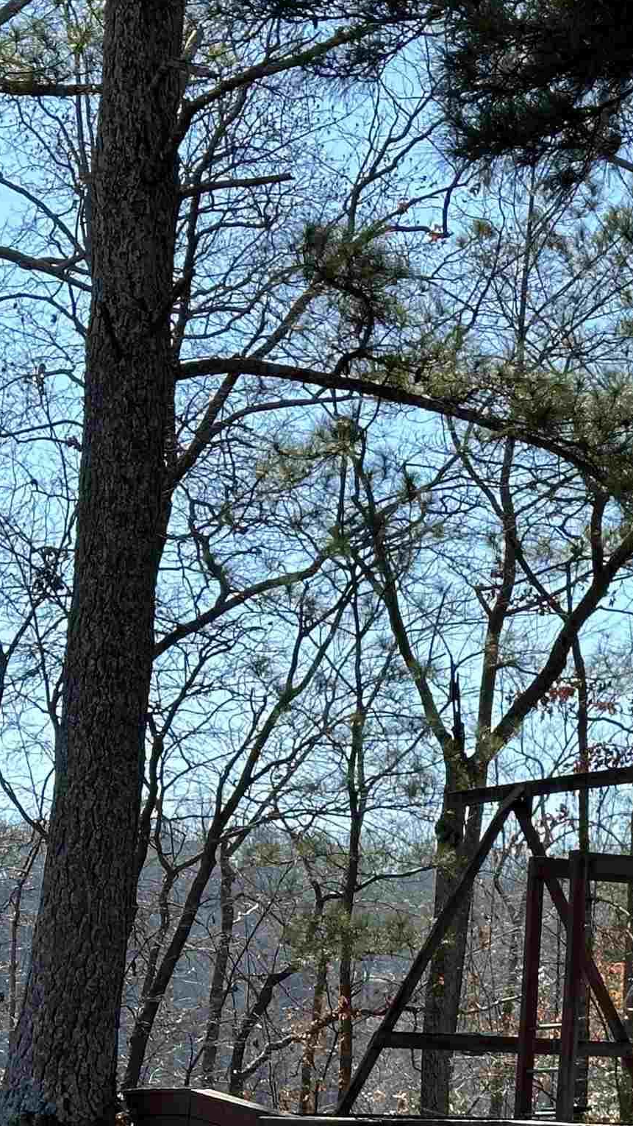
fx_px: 3132
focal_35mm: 105
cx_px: 1032
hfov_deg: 11.0
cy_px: 796
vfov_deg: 20.3
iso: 64
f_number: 1.78
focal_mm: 6.86
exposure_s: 1/1880
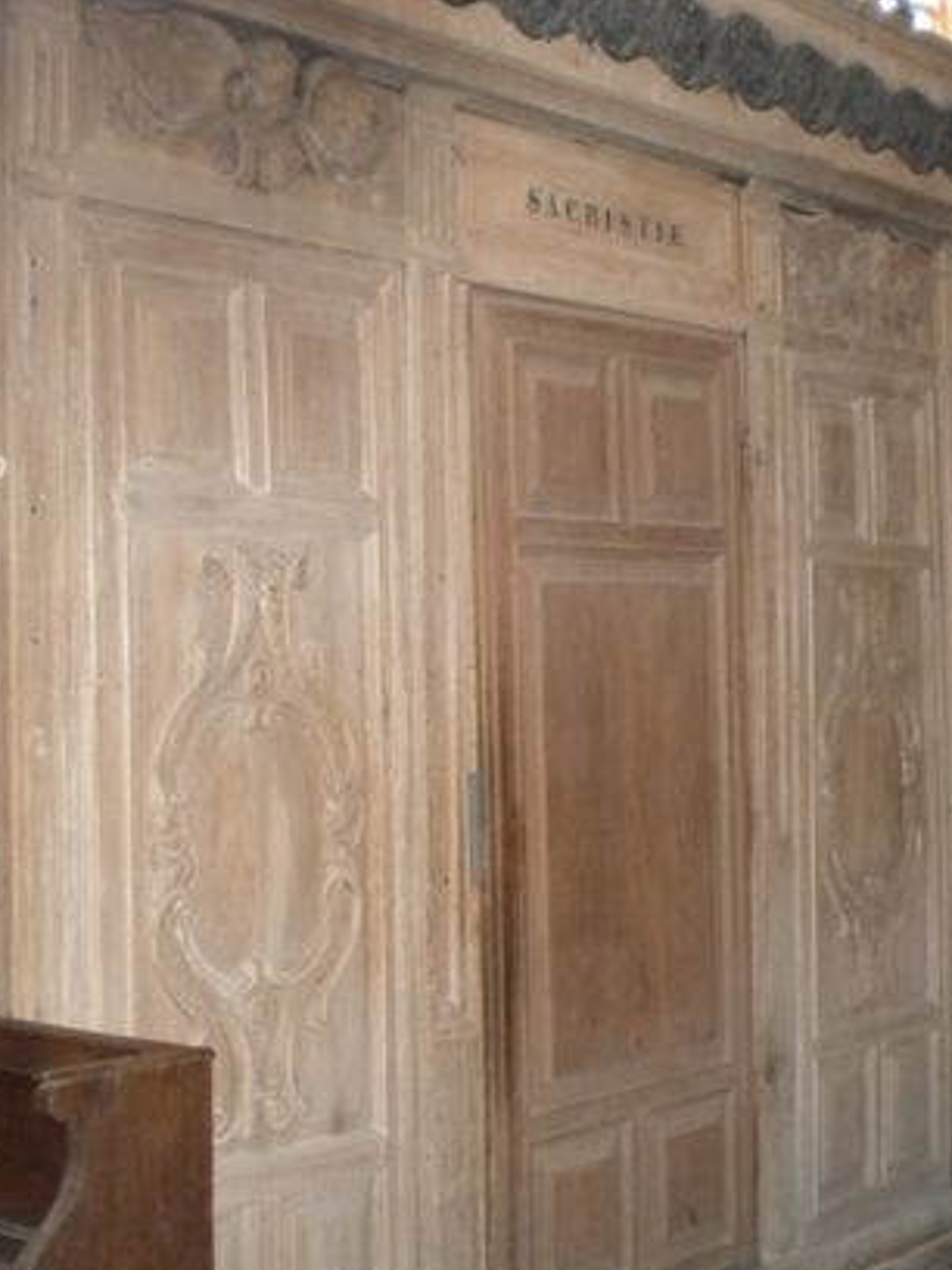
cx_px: 471
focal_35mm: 60
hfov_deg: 24.4
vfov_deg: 32.1
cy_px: 713
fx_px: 2200
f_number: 3.1
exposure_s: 1/30
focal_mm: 6.3
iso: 483
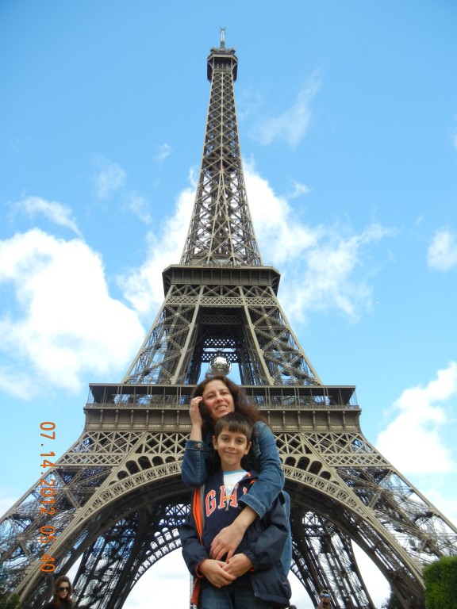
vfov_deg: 60.0
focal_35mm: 30
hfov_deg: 46.8
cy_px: 304
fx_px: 528
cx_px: 228
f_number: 3.5
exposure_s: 1/607
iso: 160
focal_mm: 5.4
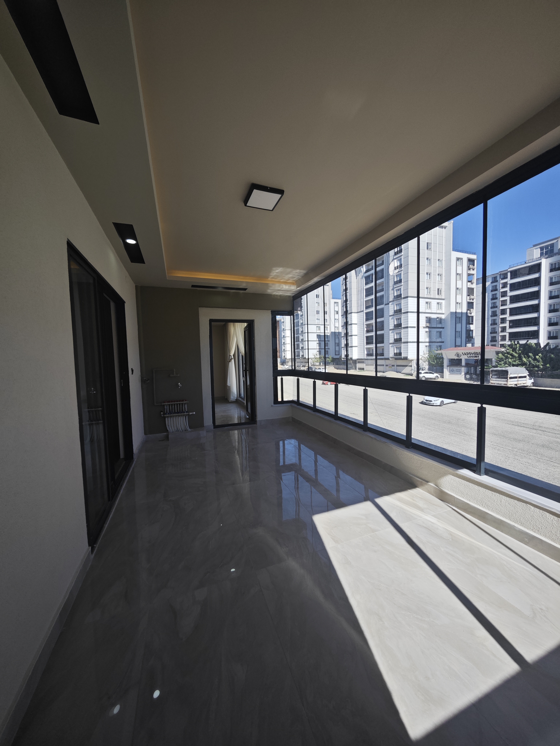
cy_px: 373
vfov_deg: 110.5
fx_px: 259
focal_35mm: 12
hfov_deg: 94.5
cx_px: 280
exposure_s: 1/753
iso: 125
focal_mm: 2.03
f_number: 1.8
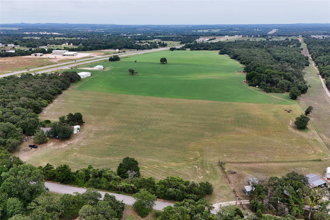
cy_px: 110
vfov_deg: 67.4
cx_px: 165
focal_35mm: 18
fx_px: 165
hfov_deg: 90.0
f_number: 7.1
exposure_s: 3.2
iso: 160
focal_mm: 18
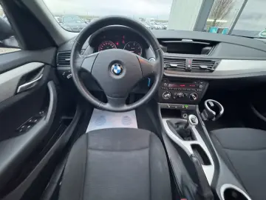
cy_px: 100
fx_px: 108
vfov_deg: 85.7
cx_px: 133
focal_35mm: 14
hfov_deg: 102.1
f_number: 2.2
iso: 1250
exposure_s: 1/53
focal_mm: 2.22
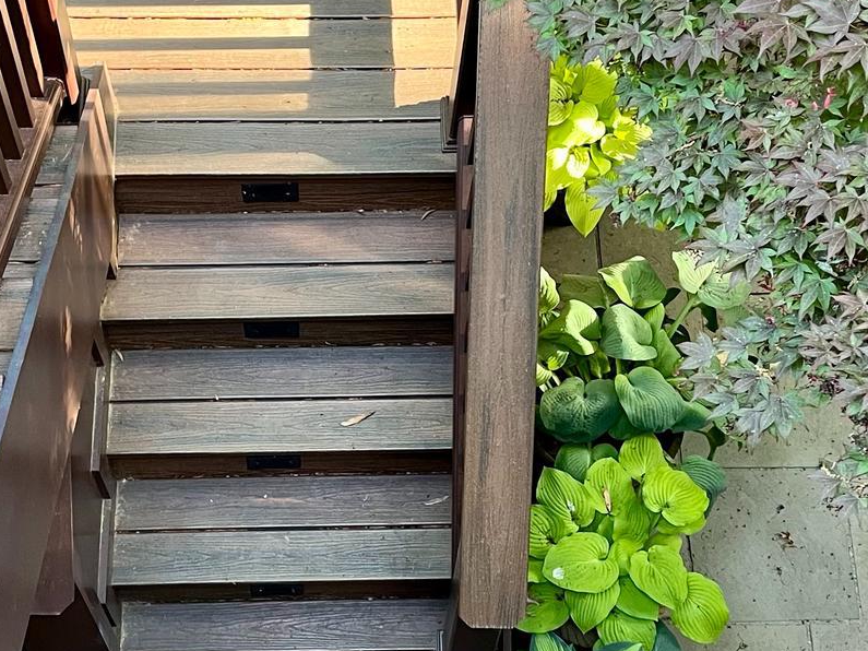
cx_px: 361
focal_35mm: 67
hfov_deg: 28.9
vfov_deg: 21.9
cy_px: 393
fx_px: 1680
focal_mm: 5.1
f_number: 1.6
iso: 125
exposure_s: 1/99
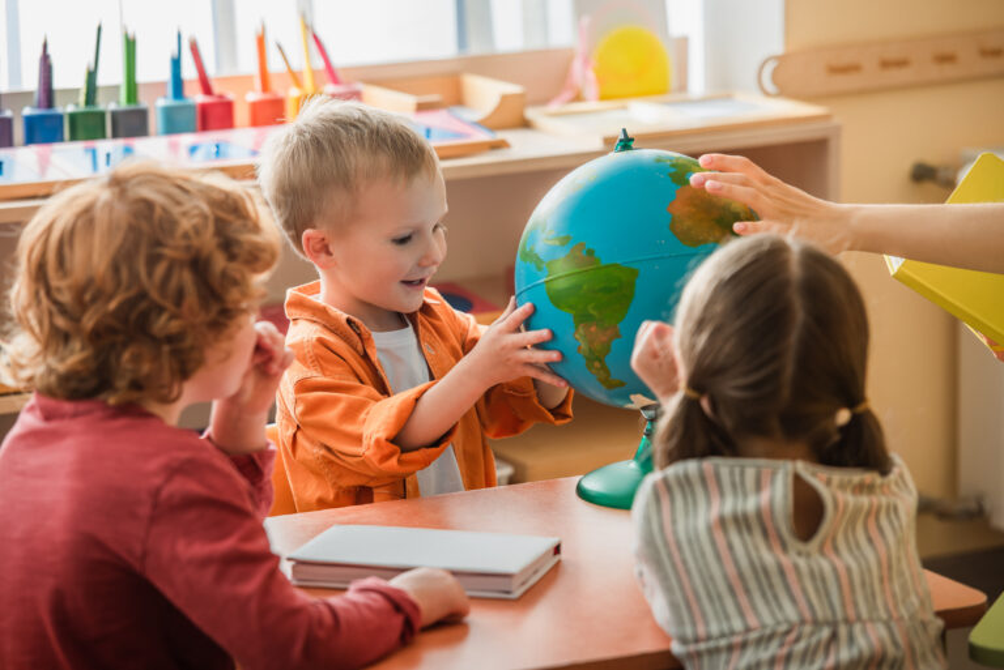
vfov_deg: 8.6
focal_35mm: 160
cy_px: 335
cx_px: 502
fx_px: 4465
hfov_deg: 12.8
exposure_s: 1/200
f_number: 4
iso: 80
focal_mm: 160
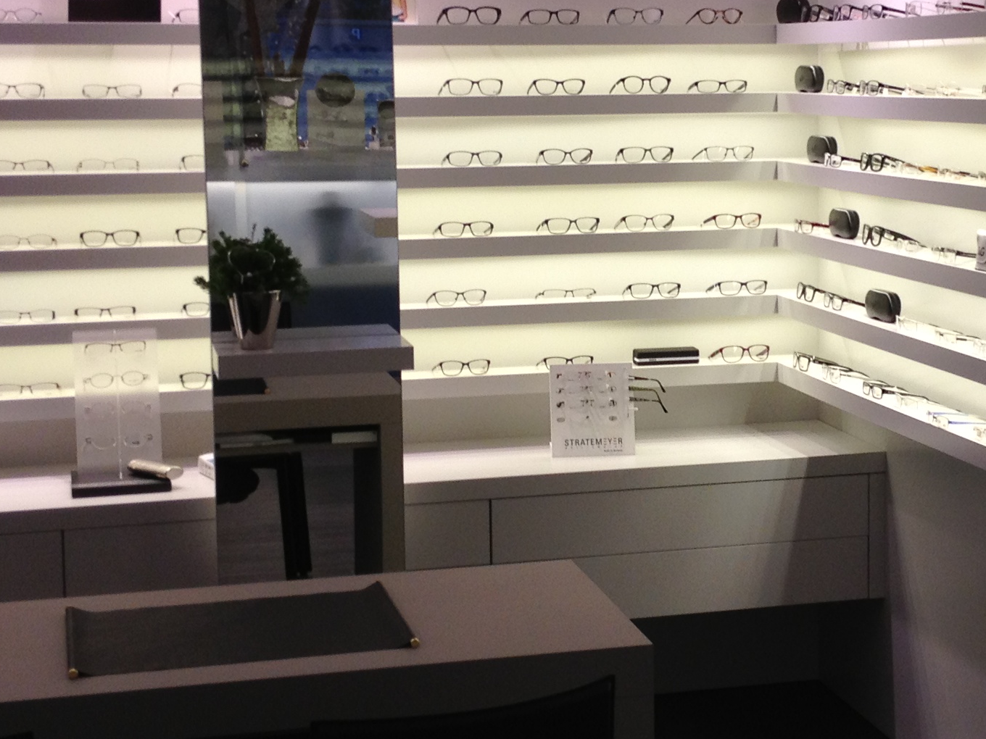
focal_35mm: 84
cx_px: 743
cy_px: 281
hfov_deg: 23.1
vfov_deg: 17.5
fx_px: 2393
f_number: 2.4
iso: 50
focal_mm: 4.28
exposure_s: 1/120
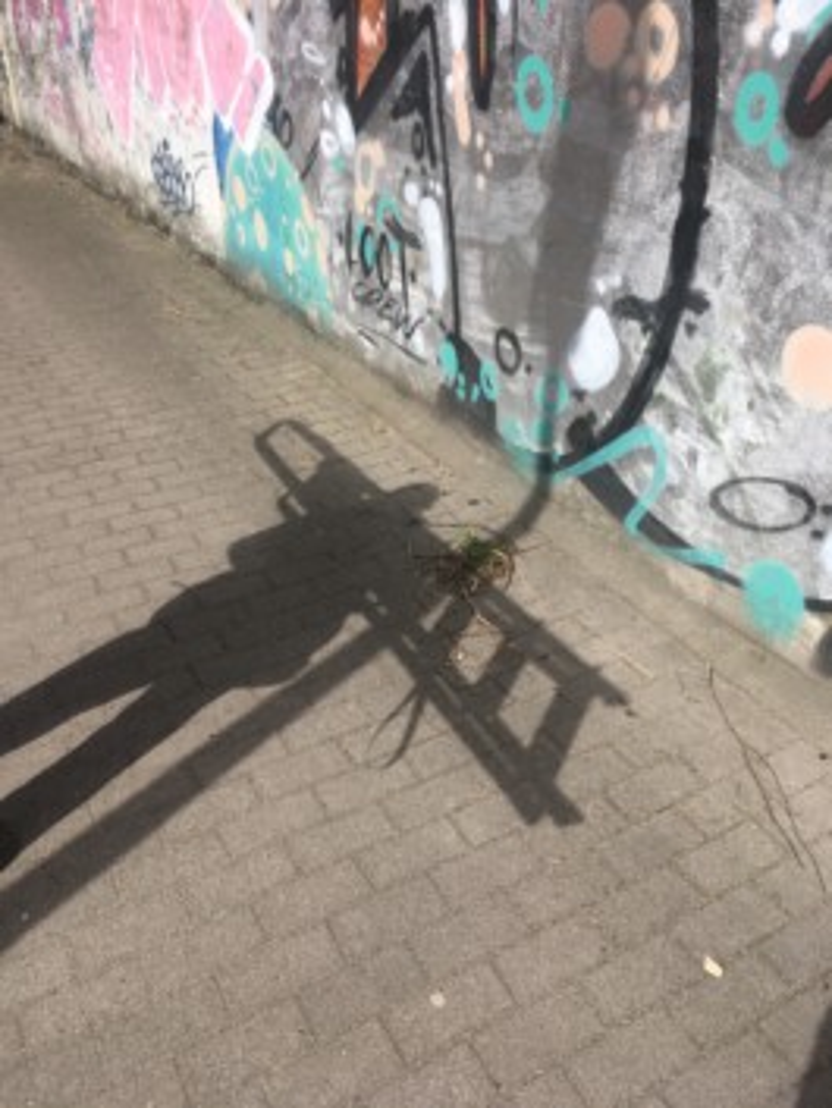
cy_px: 554
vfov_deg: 61.6
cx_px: 416
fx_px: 929
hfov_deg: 48.3
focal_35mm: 29
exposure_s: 1/1637
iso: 25
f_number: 2.2
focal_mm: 4.15
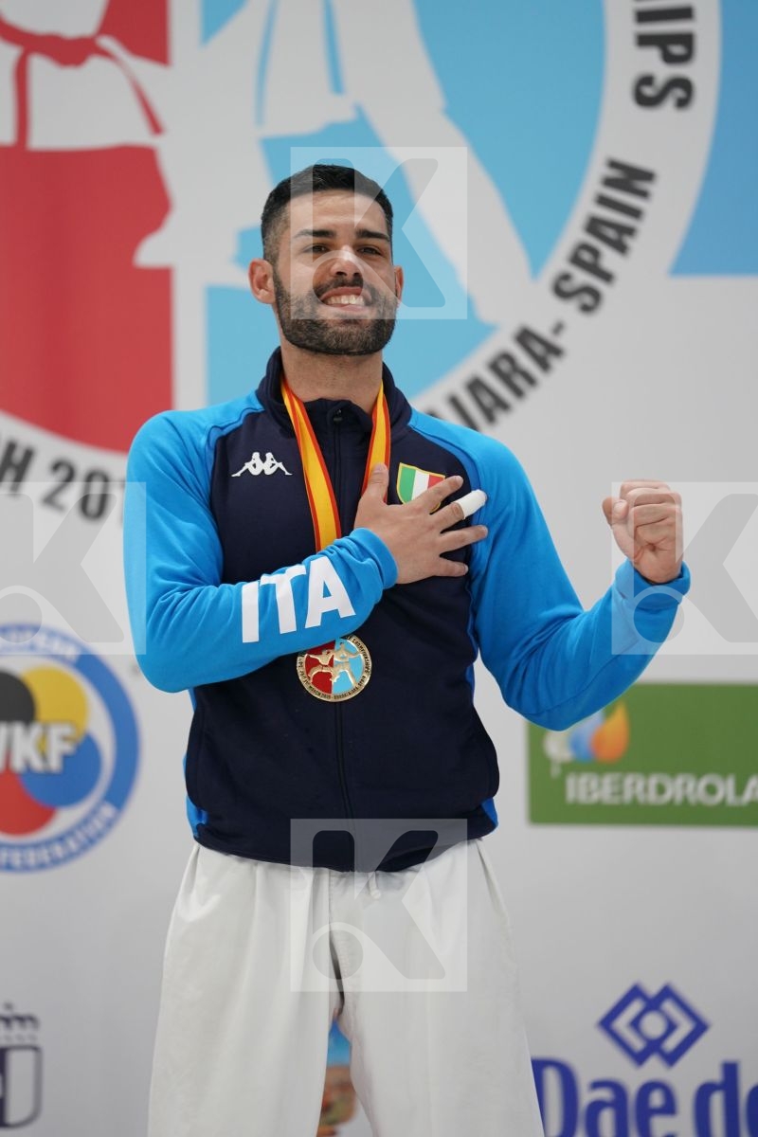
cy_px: 568
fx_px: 6316
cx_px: 379
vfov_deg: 10.3
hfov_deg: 6.9
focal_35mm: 200
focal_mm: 200
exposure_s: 1/250
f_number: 2.8
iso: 1000
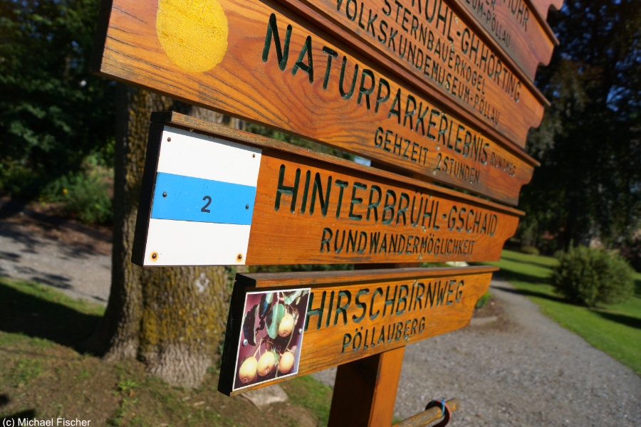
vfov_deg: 34.2
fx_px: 694
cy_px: 214
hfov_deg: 49.6
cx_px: 320
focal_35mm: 39
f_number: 5.6
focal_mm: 26
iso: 400
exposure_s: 1/4000
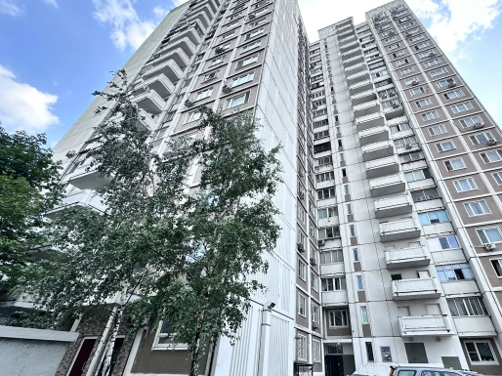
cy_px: 195
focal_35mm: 17
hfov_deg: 90.2
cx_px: 295
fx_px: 246
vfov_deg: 74.7
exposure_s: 1/243
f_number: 2.2
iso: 40
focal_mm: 2.22
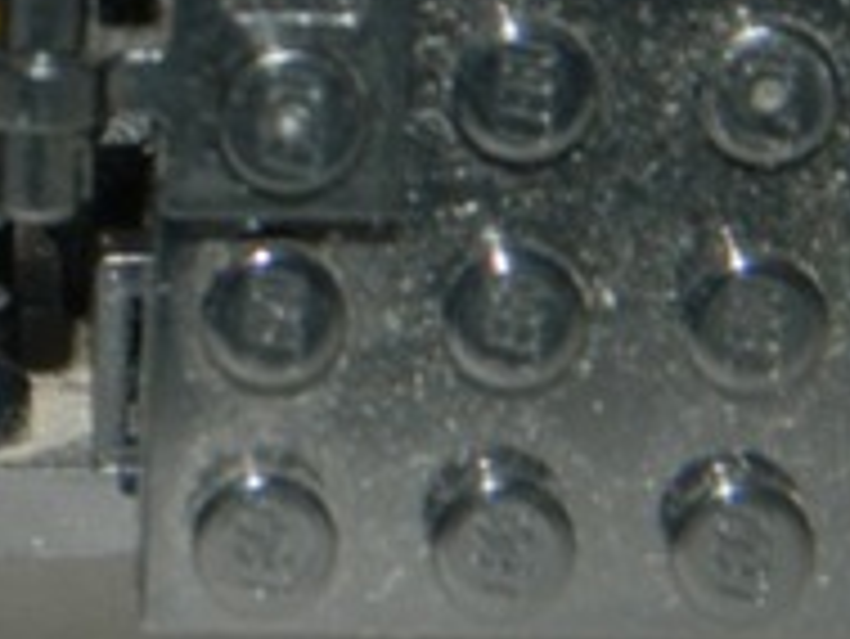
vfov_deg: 4.3
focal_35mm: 349
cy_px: -72
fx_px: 8575
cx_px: -436
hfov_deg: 5.6
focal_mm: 18.6
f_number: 12.6
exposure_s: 1/60
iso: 200
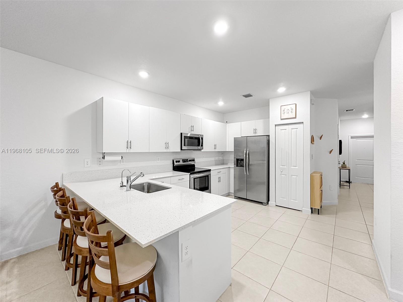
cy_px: 151
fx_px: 163
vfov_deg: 85.7
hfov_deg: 102.1
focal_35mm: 14
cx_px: 202
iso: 200
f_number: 2.2
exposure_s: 1/120
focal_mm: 2.22
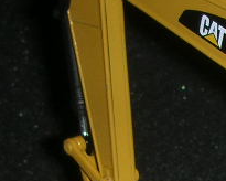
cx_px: 315
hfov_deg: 10.9
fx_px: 1144
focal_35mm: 171
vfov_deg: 8.7
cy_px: 304
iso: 50
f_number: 3
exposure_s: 1/60.1
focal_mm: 5.8
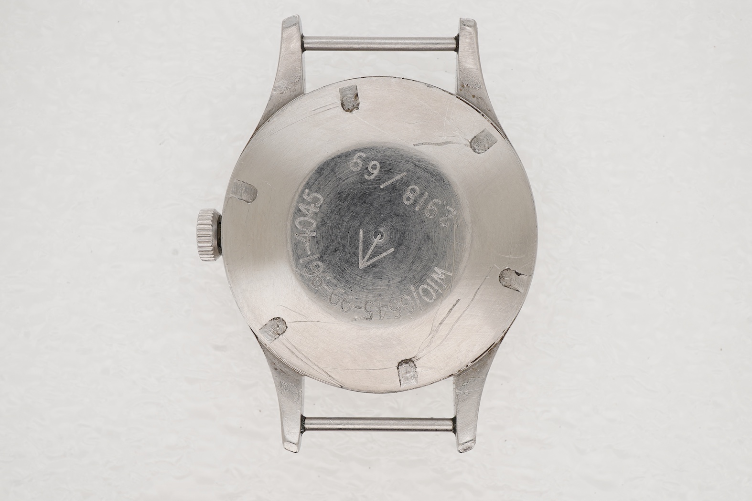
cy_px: 250
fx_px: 940
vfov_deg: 29.9
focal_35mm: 45
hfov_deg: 43.6
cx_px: 376
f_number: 22
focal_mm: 30
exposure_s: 1/160
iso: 160
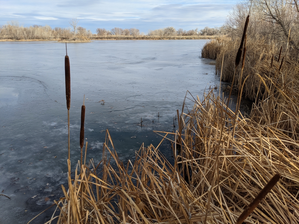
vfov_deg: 51.4
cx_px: 150
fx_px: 233
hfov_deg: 65.3
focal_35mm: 27
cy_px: 112
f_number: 1.8
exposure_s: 1/1675
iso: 56
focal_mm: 4.44
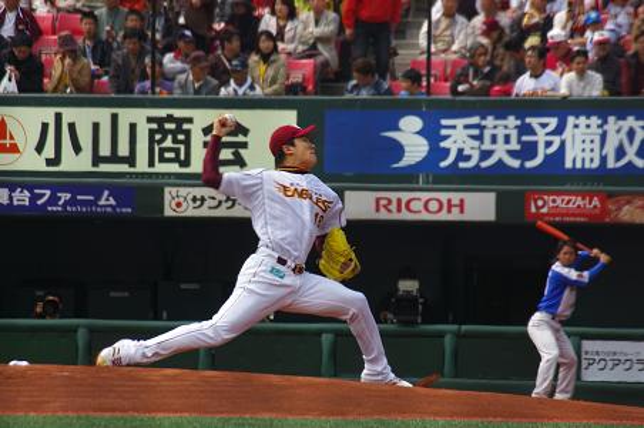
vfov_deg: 3.0
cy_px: 214
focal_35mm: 450
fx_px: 8038
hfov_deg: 4.6
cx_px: 322
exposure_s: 1/250
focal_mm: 300
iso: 200
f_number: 9.5
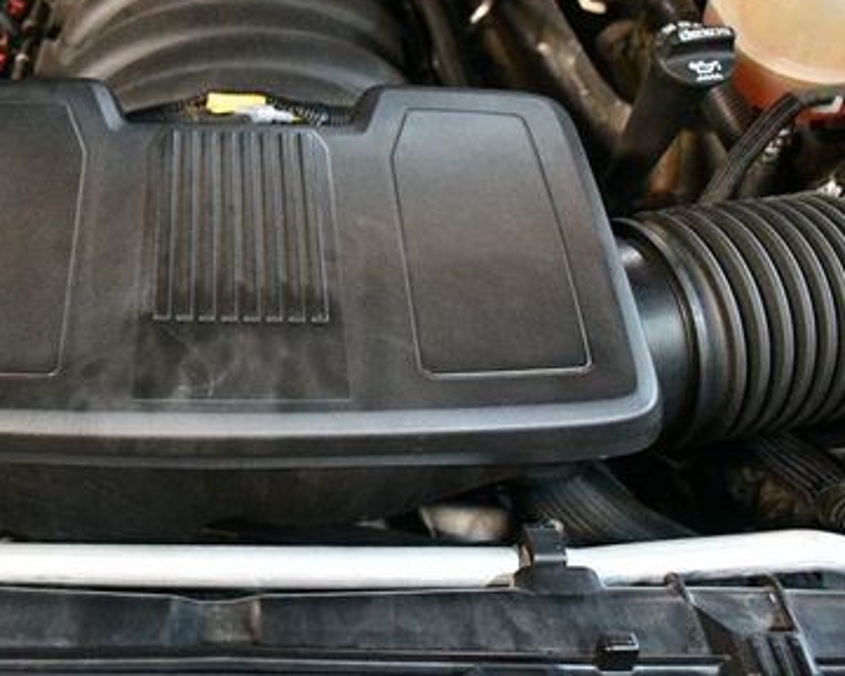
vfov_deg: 33.0
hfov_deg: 40.1
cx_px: 216
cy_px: 204
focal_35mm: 45
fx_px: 1125
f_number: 3.5
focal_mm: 18
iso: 8000
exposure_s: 1/60
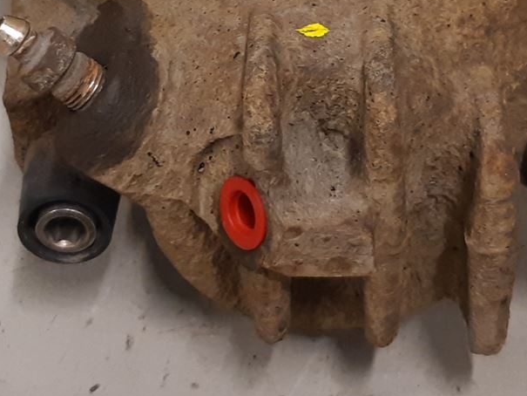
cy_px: -34
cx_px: 233
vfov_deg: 16.3
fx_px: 1340
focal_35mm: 88
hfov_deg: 22.2
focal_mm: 3.93
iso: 160
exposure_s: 1/50
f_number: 1.7
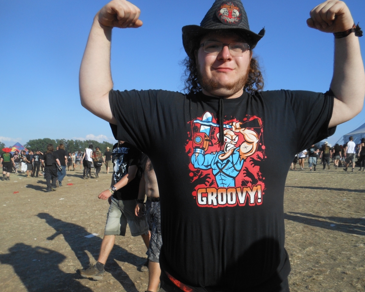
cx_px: 197
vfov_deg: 53.2
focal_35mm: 27
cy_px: 147
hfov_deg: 64.0
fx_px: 292
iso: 80
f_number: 3.2
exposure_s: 1/1250
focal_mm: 4.5
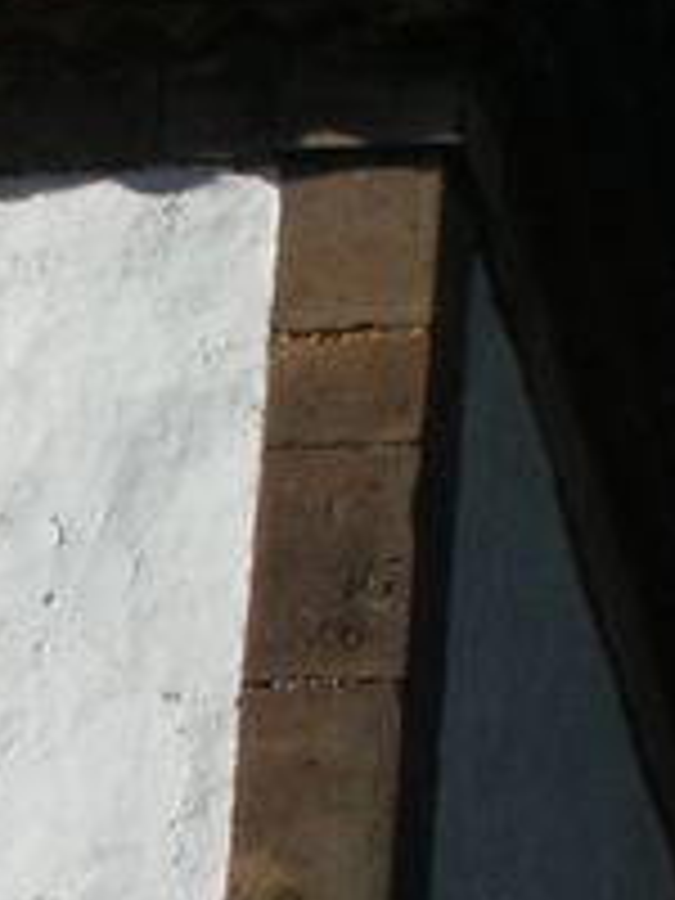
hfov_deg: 2.7
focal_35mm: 548
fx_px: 14248
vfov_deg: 3.6
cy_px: 1413
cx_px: -1426
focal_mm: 17.4
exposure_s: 1/250
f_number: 7.7
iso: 50
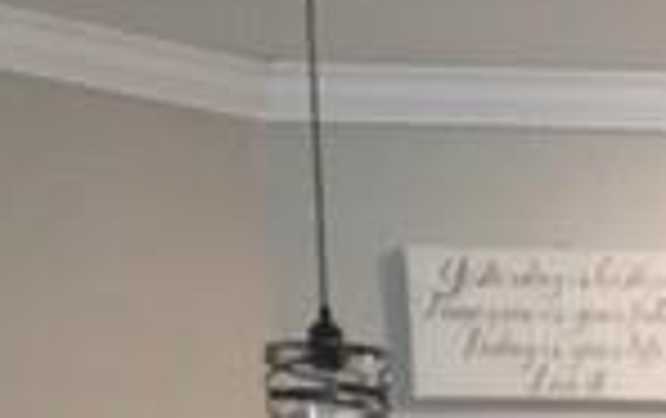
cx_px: 986
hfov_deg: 13.8
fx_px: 2581
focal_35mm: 142
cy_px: 975
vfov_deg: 8.5
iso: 80
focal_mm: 3.3
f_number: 2.4
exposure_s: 1/30
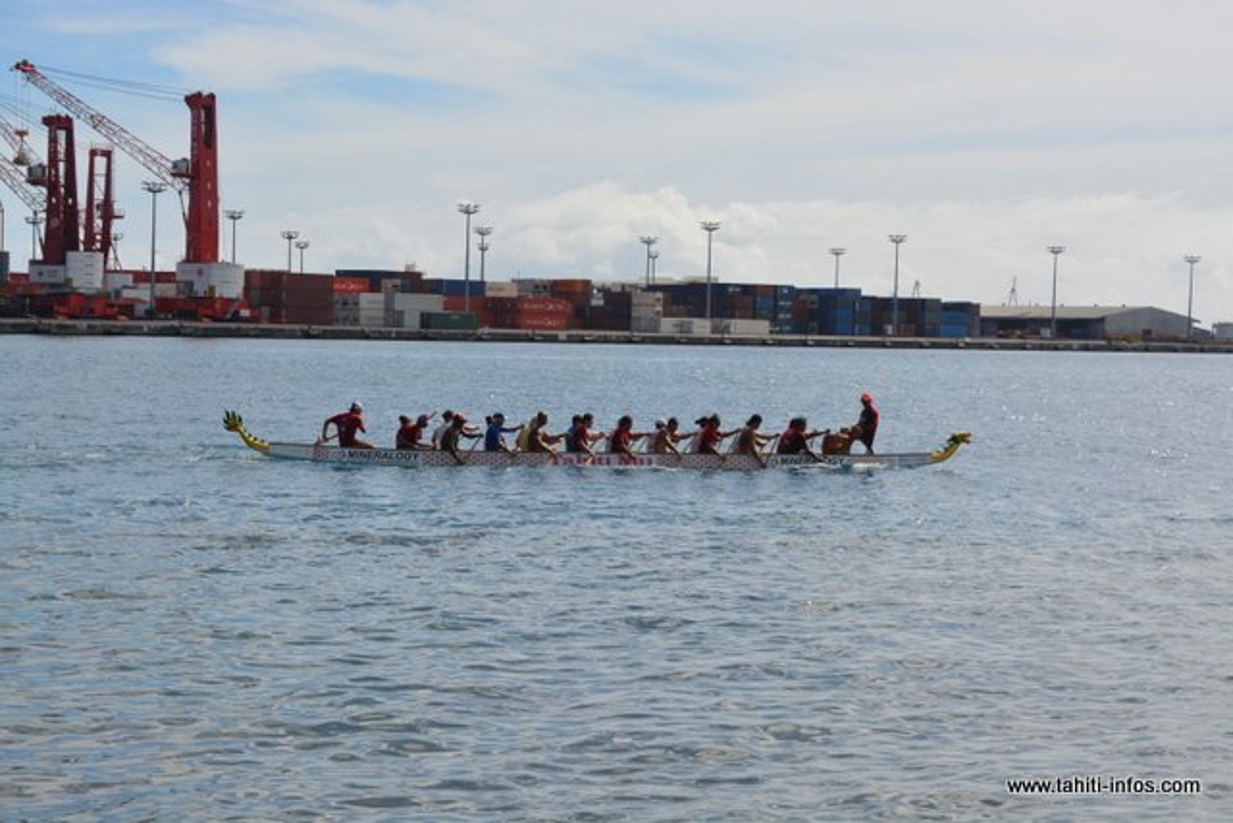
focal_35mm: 82
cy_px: 412
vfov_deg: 16.6
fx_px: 2826
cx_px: 616
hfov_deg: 24.6
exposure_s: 1/320
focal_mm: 55
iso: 100
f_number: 9
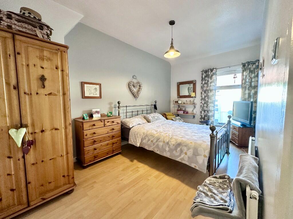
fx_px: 119
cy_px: 110
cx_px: 146
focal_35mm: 14
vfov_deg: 85.7
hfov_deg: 102.1
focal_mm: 2.22
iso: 160
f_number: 2.2
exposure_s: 1/100
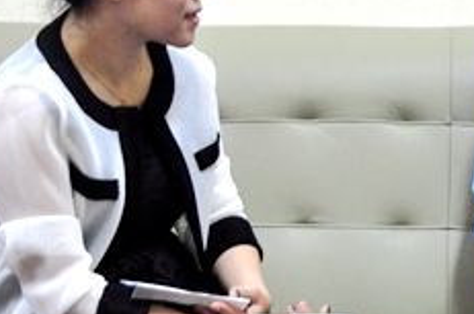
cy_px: 114
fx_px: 1477
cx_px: 400
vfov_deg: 12.1
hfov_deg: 18.0
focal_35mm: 112
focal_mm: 27
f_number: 3.8
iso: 1400
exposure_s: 1/40
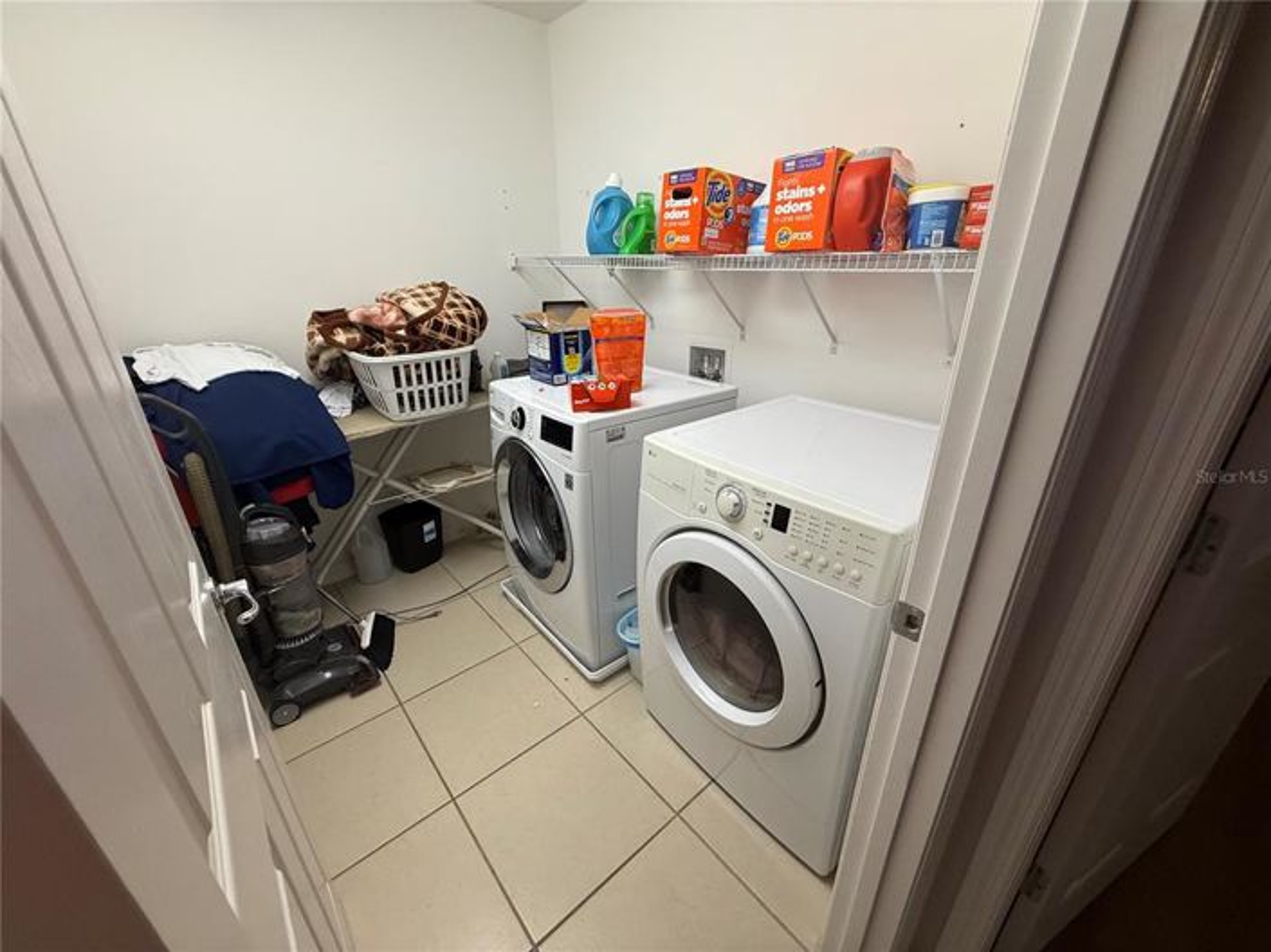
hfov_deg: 102.1
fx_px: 514
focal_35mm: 14
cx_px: 636
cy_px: 476
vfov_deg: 85.6
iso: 200
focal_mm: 2.22
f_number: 2.2
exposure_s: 1/60
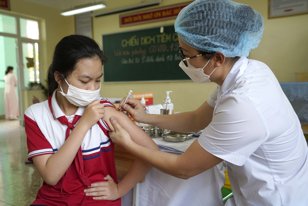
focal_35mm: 30
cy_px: 103
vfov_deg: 43.6
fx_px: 257
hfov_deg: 61.9
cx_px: 154
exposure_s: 1/160
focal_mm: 30
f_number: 4
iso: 400
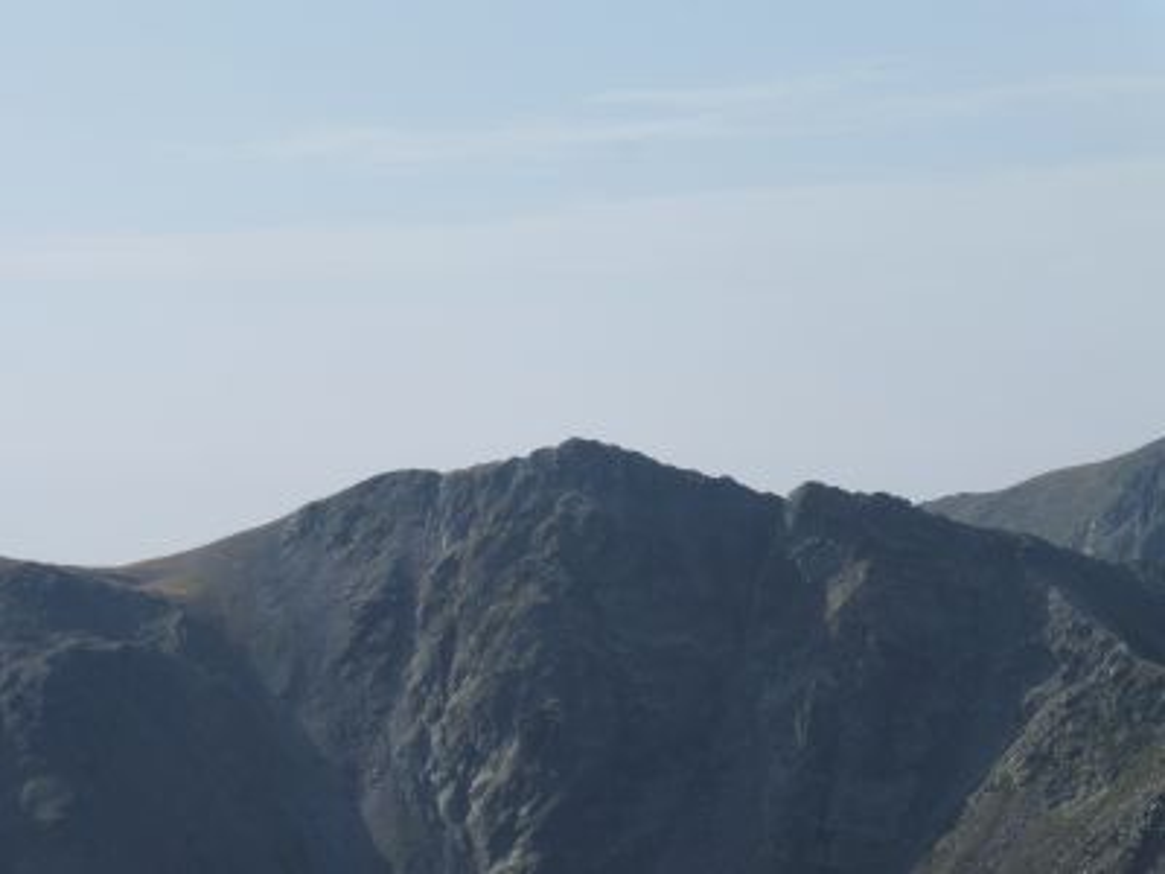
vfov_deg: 10.2
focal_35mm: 145
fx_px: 4880
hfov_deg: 13.6
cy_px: 437
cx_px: 582
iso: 100
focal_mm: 25.9
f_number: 7.1
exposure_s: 1/500
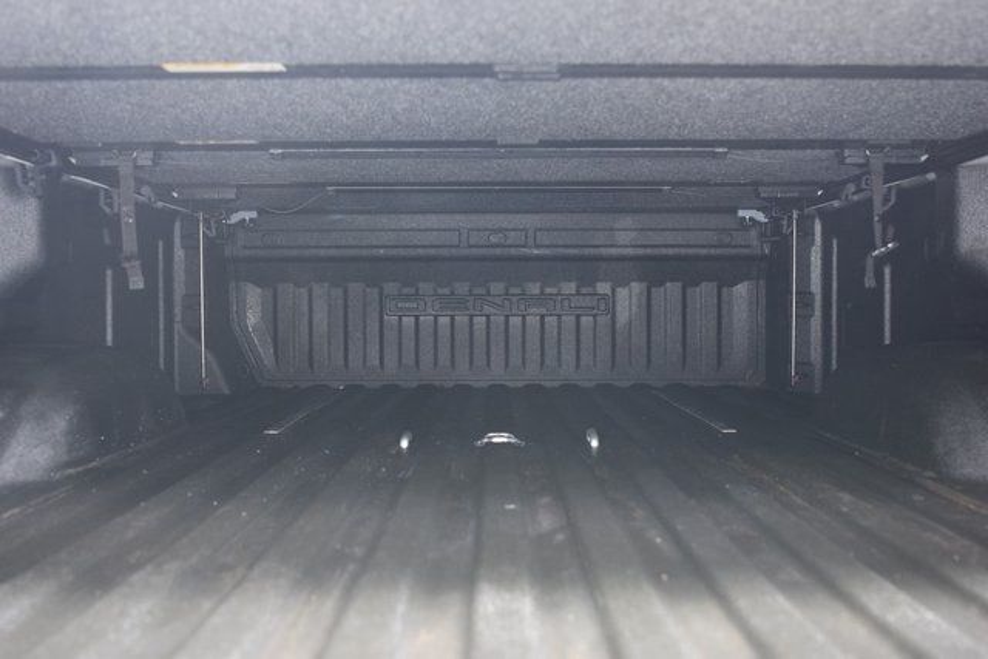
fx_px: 988
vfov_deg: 36.9
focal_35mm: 36
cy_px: 330
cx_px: 494
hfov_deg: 53.1
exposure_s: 1/3
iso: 1600
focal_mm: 24
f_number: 2.8
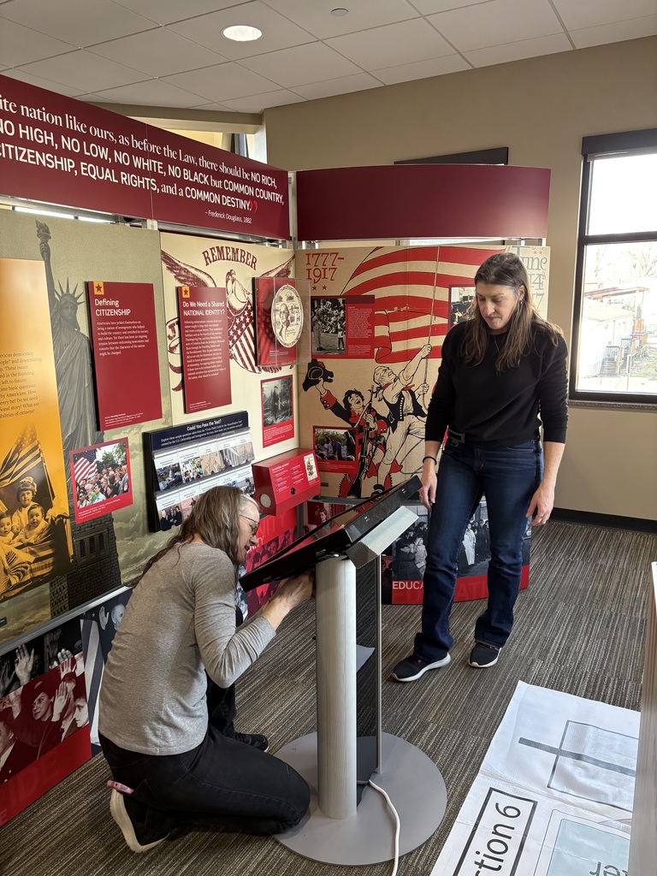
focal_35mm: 26
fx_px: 658
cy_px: 438
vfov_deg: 67.3
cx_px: 328
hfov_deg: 53.1
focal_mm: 5.96
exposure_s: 1/60
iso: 160
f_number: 1.6
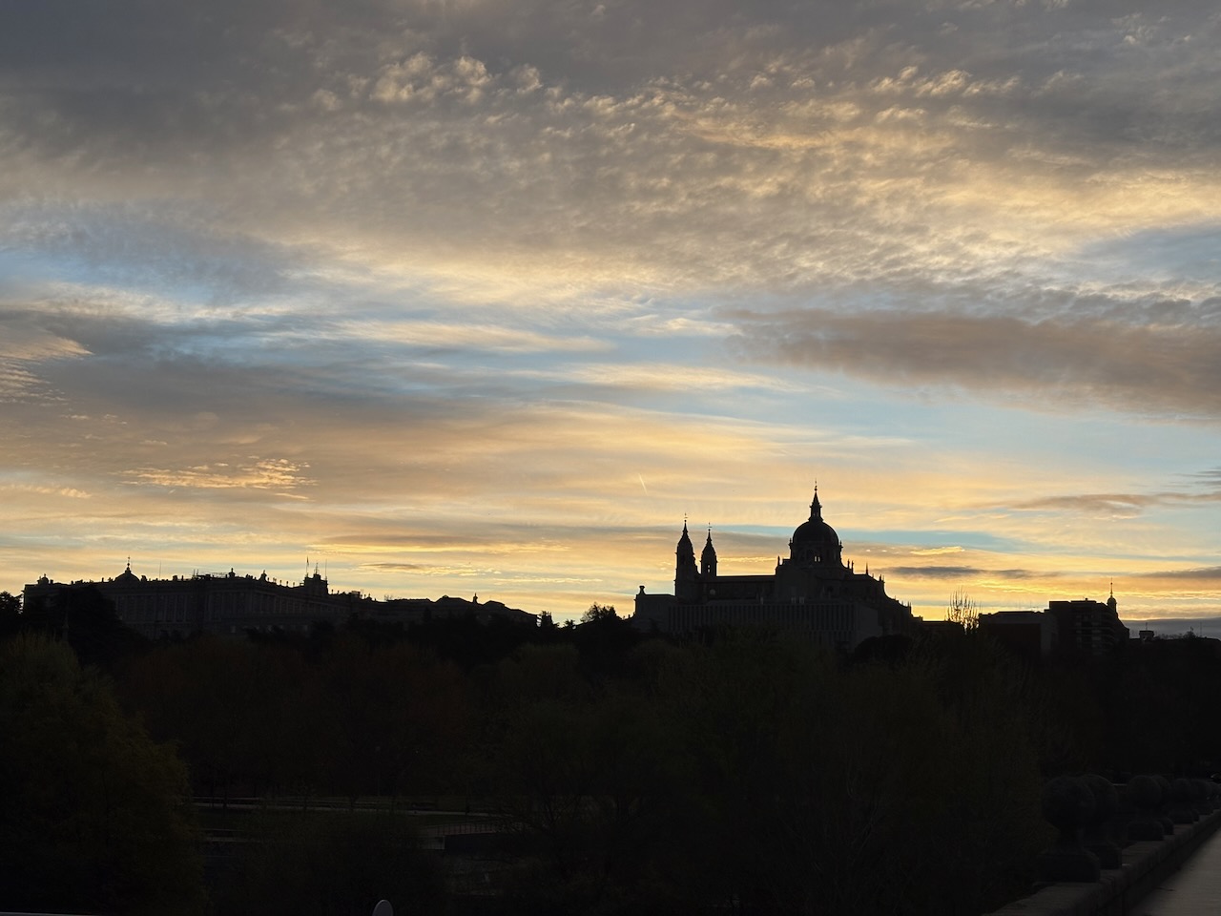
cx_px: 610
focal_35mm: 52
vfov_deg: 28.0
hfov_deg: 36.8
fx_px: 1834
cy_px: 458
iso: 32
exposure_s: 1/1553
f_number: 1.6
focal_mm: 5.96
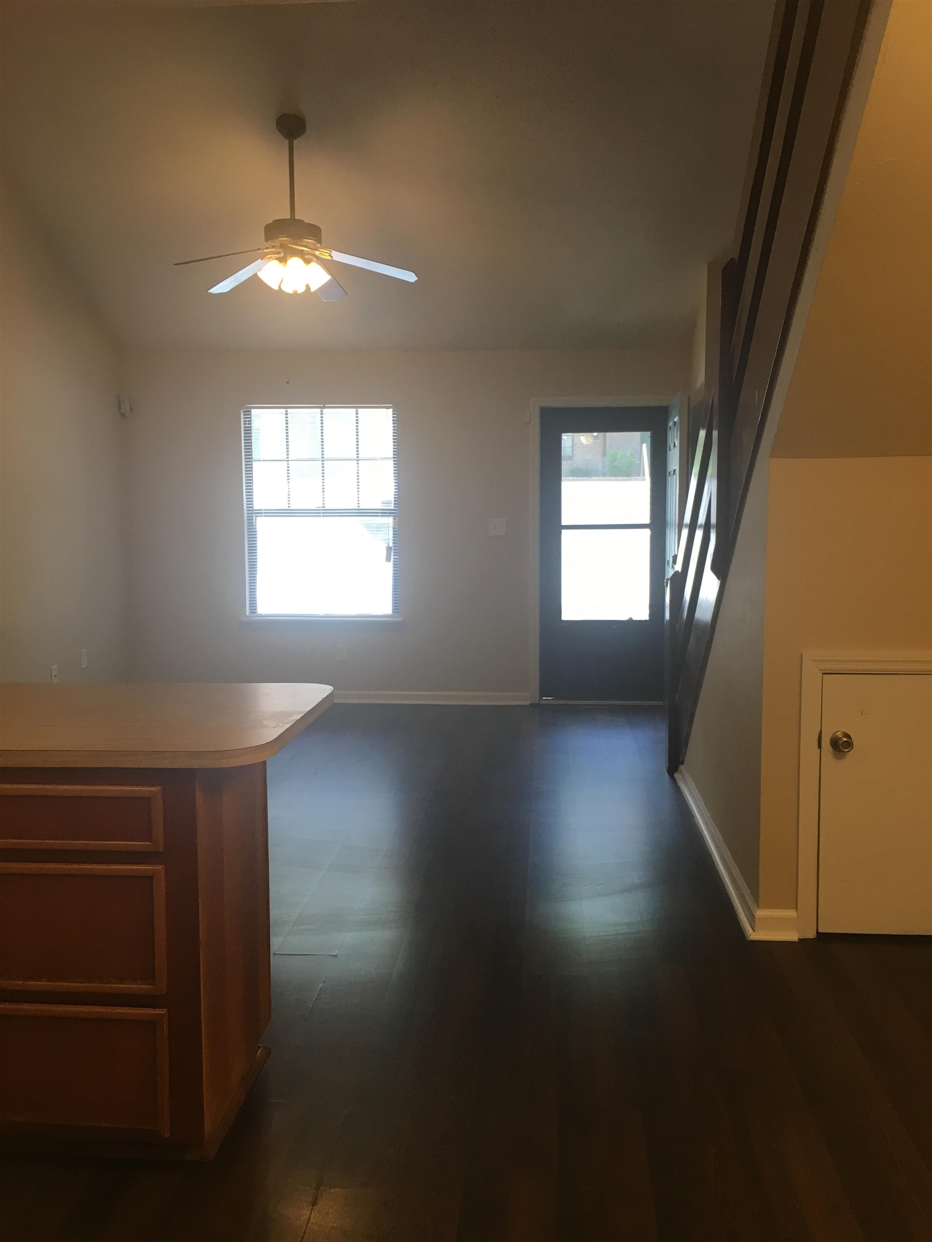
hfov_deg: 48.2
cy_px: 621
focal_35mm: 29
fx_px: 1041
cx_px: 466
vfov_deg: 61.7
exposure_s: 1/30
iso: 32
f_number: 2.2
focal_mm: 4.15
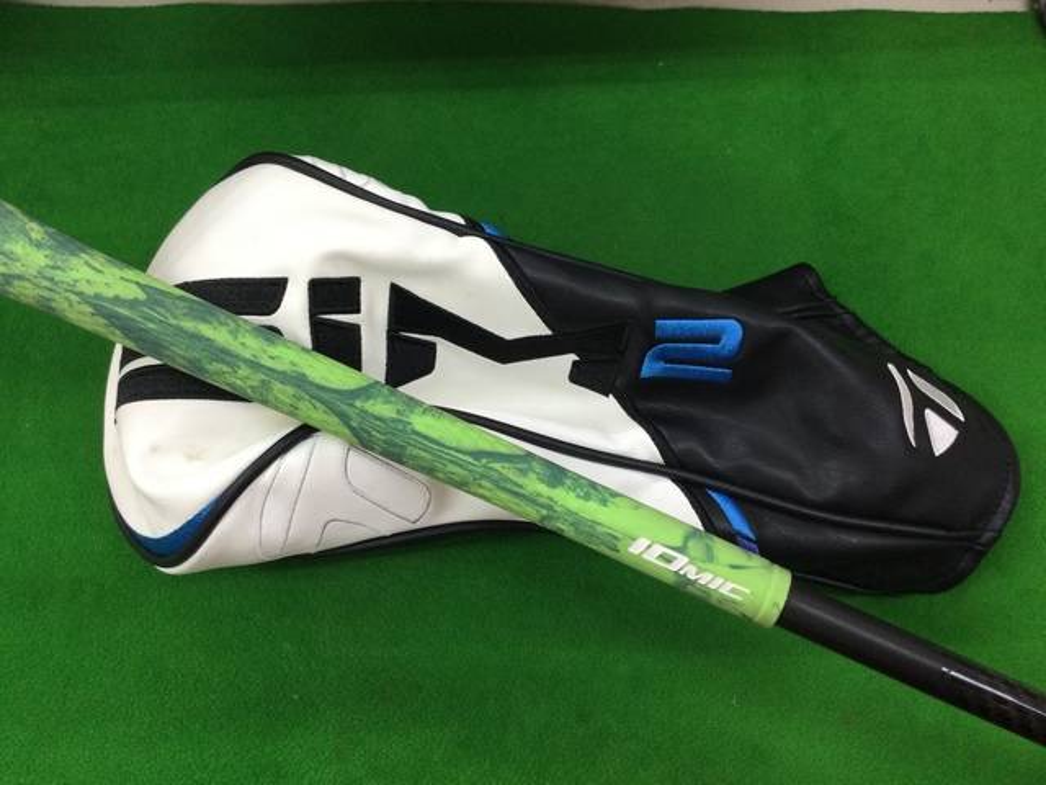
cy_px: 392
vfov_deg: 45.4
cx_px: 523
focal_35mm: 31
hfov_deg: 58.4
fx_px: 937
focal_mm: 3.3
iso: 50
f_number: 2.4
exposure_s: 1/30
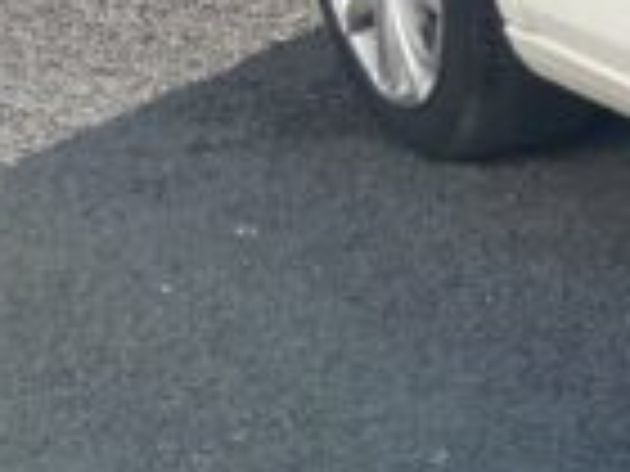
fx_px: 3021
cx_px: 1746
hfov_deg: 9.8
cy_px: 67
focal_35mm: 166
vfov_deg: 8.9
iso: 16
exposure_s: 1/1015
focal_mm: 3
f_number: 1.8
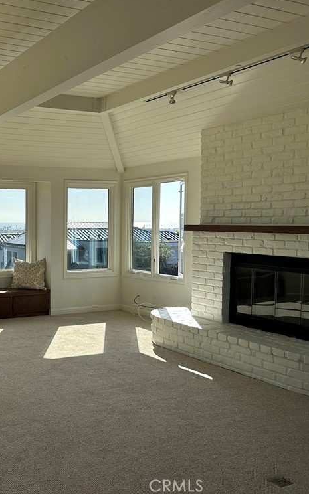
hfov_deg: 32.7
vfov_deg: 55.3
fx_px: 472
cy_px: 240
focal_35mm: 35
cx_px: -14
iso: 80
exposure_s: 1/2028
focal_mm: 6.86
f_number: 1.78
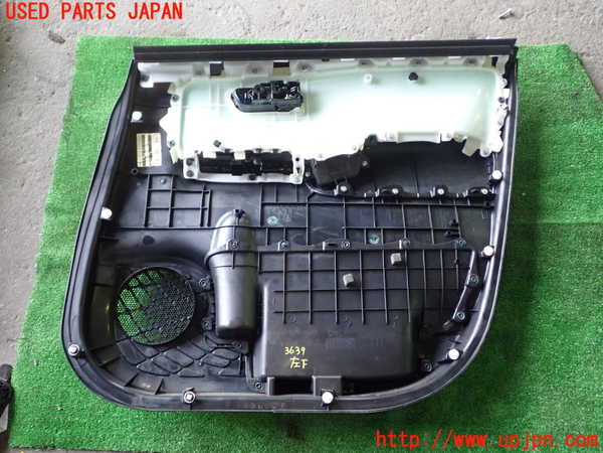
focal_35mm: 32
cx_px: 302
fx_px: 557
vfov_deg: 44.2
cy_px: 226
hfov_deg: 56.8
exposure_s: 1/30
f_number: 2.4
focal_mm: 5.79
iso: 800
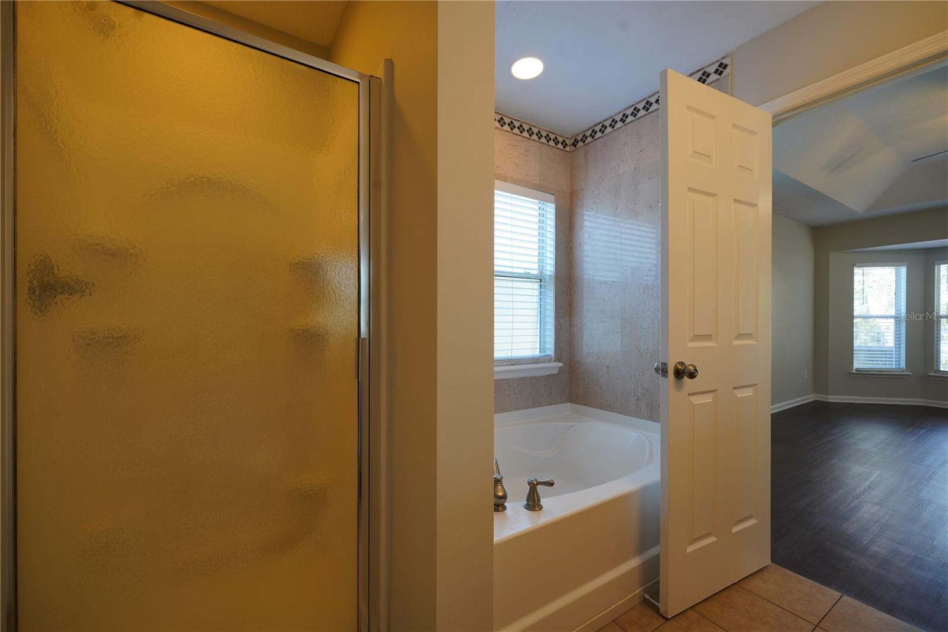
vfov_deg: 78.4
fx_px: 387
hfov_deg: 101.5
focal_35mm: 15
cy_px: 316
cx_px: 474
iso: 320
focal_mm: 14.7
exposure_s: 1/25
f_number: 7.1
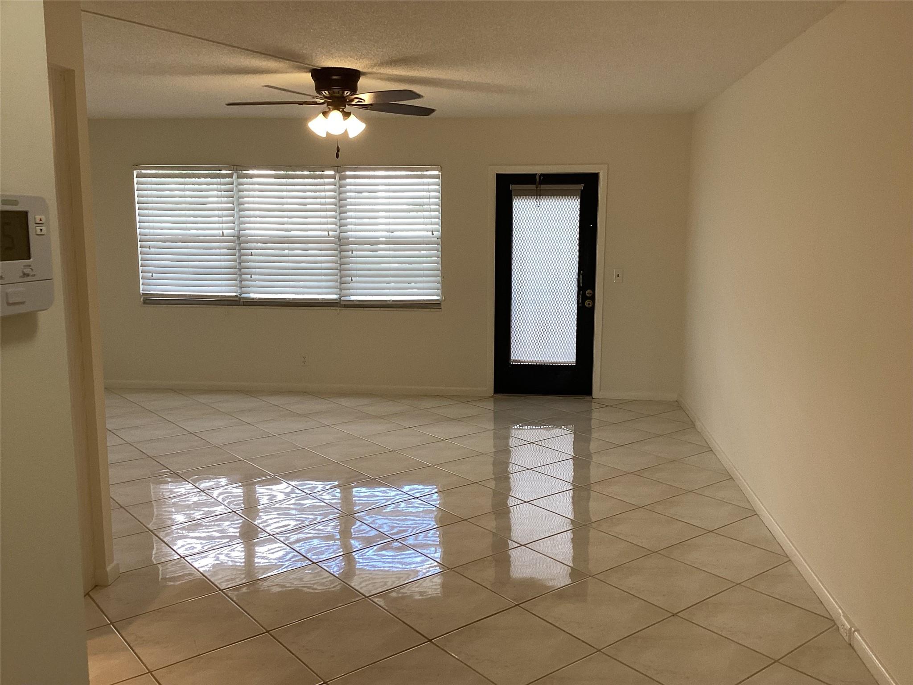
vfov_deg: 45.4
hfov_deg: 58.4
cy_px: 342
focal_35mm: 31
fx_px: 818
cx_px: 456
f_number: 2.4
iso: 50
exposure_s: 1/60
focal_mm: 3.3
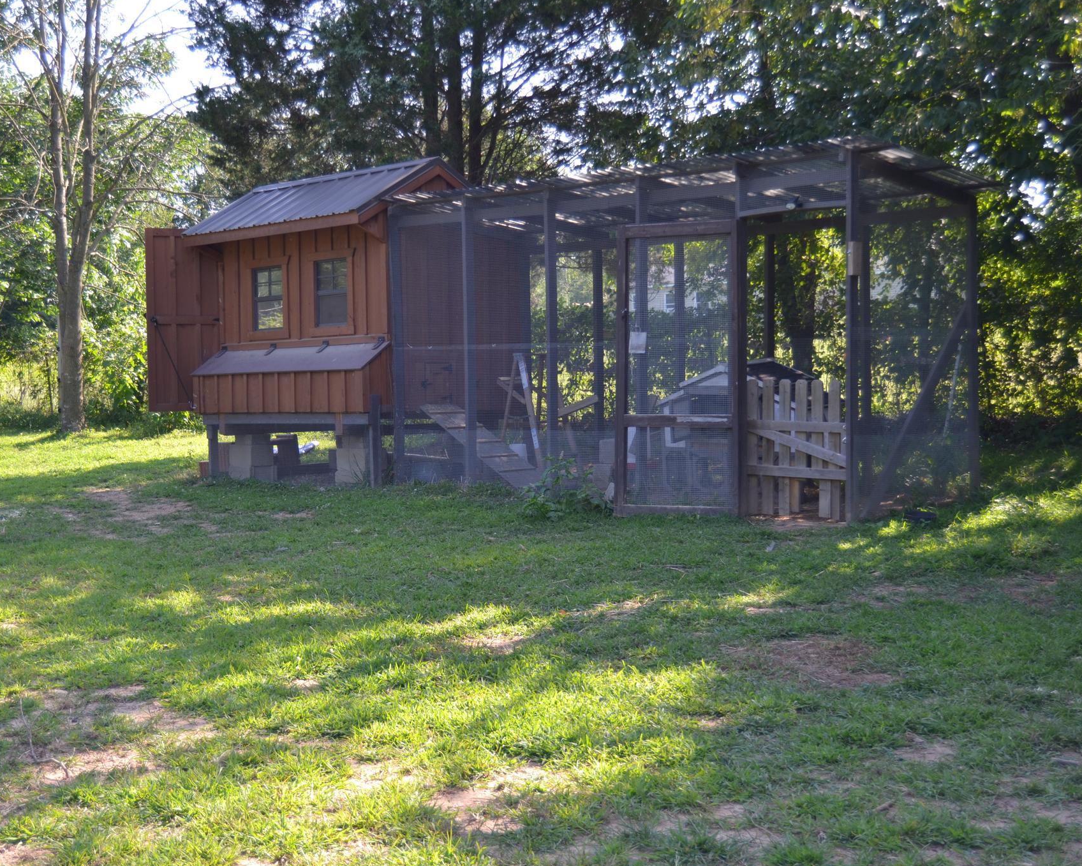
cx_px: 484
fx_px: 1633
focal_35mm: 51
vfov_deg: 29.7
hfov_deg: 36.6
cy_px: 432
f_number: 4.2
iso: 110
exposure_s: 1/125
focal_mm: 30
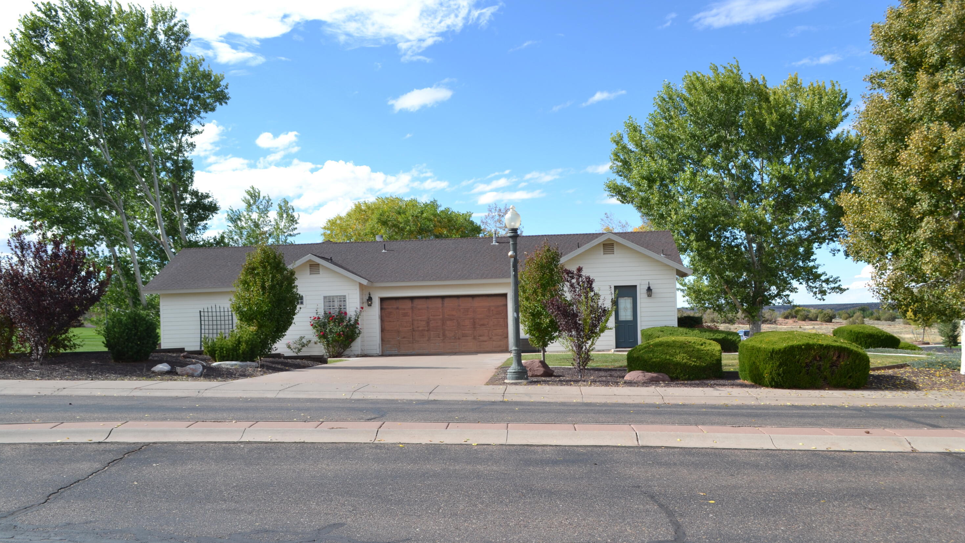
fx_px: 819
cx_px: 476
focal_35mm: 32
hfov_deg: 61.0
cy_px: 316
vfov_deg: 36.6
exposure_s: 1/200
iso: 100
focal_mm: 20
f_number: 7.1
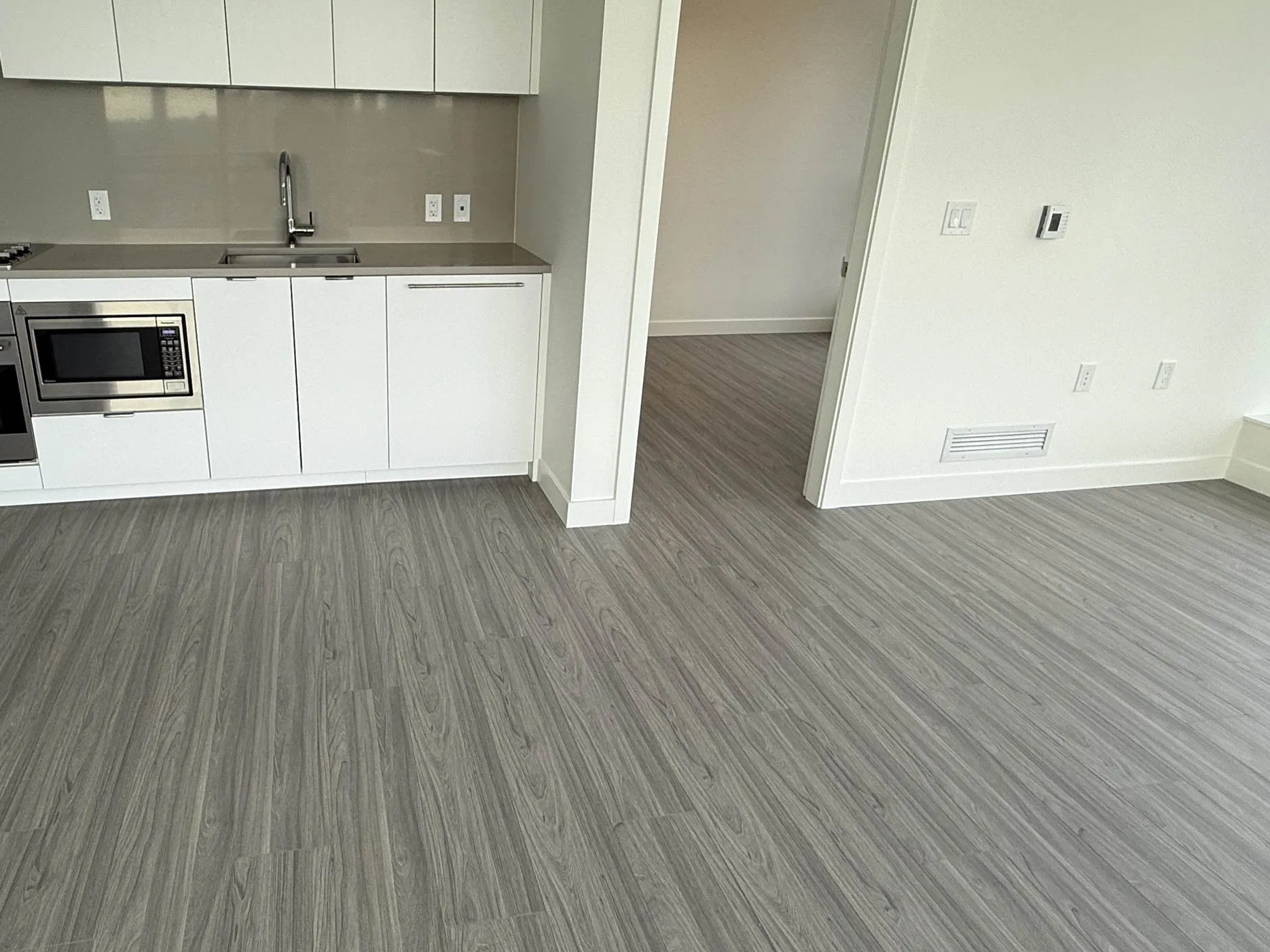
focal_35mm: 23
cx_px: 488
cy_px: 436
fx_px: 844
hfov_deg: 72.9
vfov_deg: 58.8
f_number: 2.2
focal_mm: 2.22
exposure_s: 1/120
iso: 50
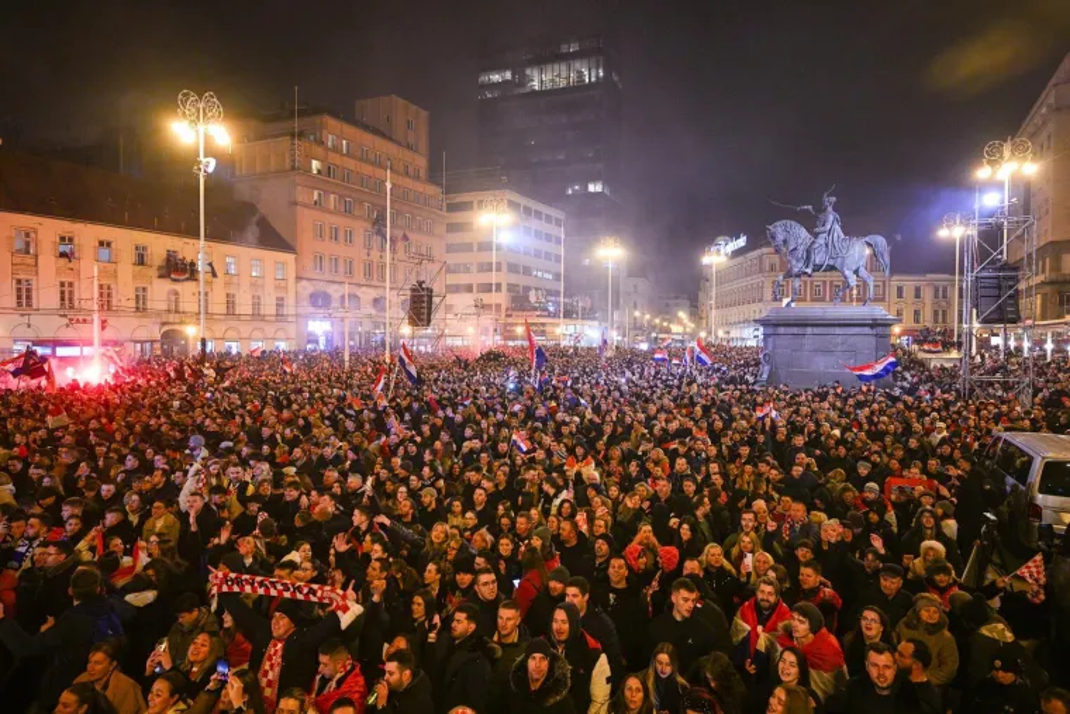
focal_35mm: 22
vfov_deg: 58.4
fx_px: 639
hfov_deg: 79.9
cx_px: 535
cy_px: 357
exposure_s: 1/80
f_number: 4
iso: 3200
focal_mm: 21.5
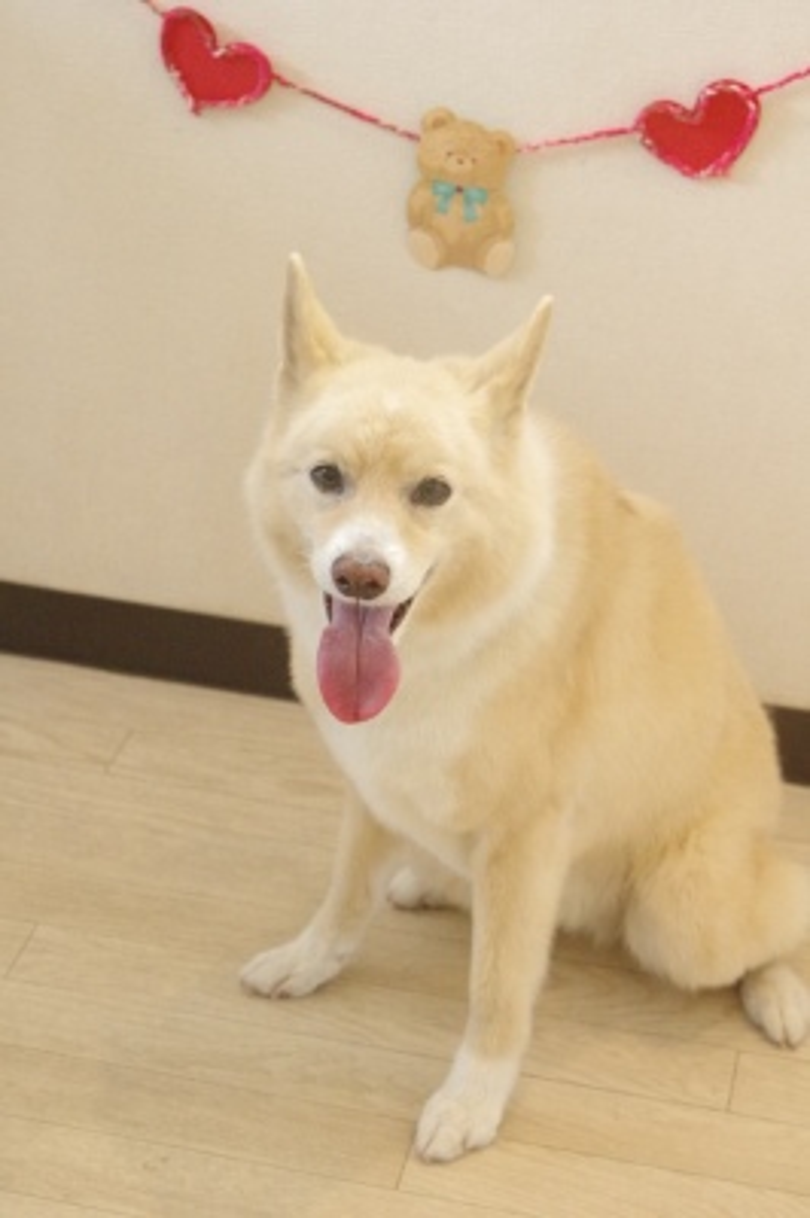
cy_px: 609
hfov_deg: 16.6
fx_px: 2772
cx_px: 405
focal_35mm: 82
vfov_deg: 24.8
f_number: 5
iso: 6400
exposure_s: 1/250
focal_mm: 55
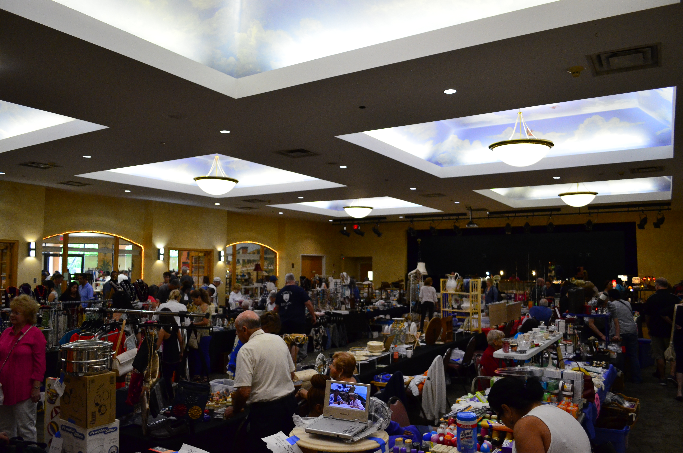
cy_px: 226
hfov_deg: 67.5
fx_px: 511
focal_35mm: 27
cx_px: 342
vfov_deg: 47.7
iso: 2500
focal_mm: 18
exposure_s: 1/200
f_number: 4
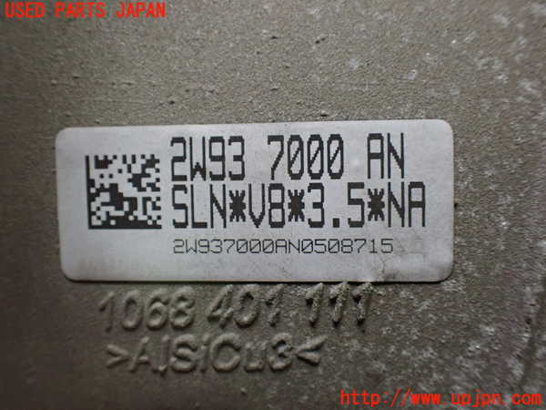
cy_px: 205
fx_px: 473
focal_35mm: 30
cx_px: 273
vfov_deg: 46.8
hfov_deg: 60.0
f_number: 2.3
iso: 800
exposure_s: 1/125
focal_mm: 5.4
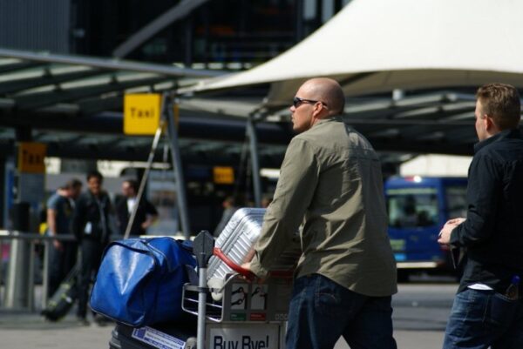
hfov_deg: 8.6
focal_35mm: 240
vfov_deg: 5.7
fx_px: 3489
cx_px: 262
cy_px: 174
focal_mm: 160
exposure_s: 1/640
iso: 100
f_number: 6.3
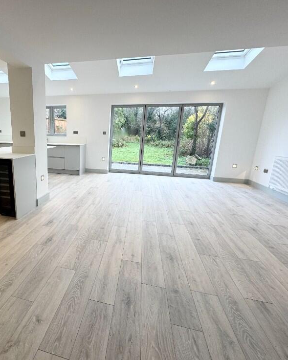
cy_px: 182
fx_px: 202
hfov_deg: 67.8
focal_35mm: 19
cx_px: 84
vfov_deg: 83.3
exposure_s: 1/100
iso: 64
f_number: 2.2
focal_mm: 2.22
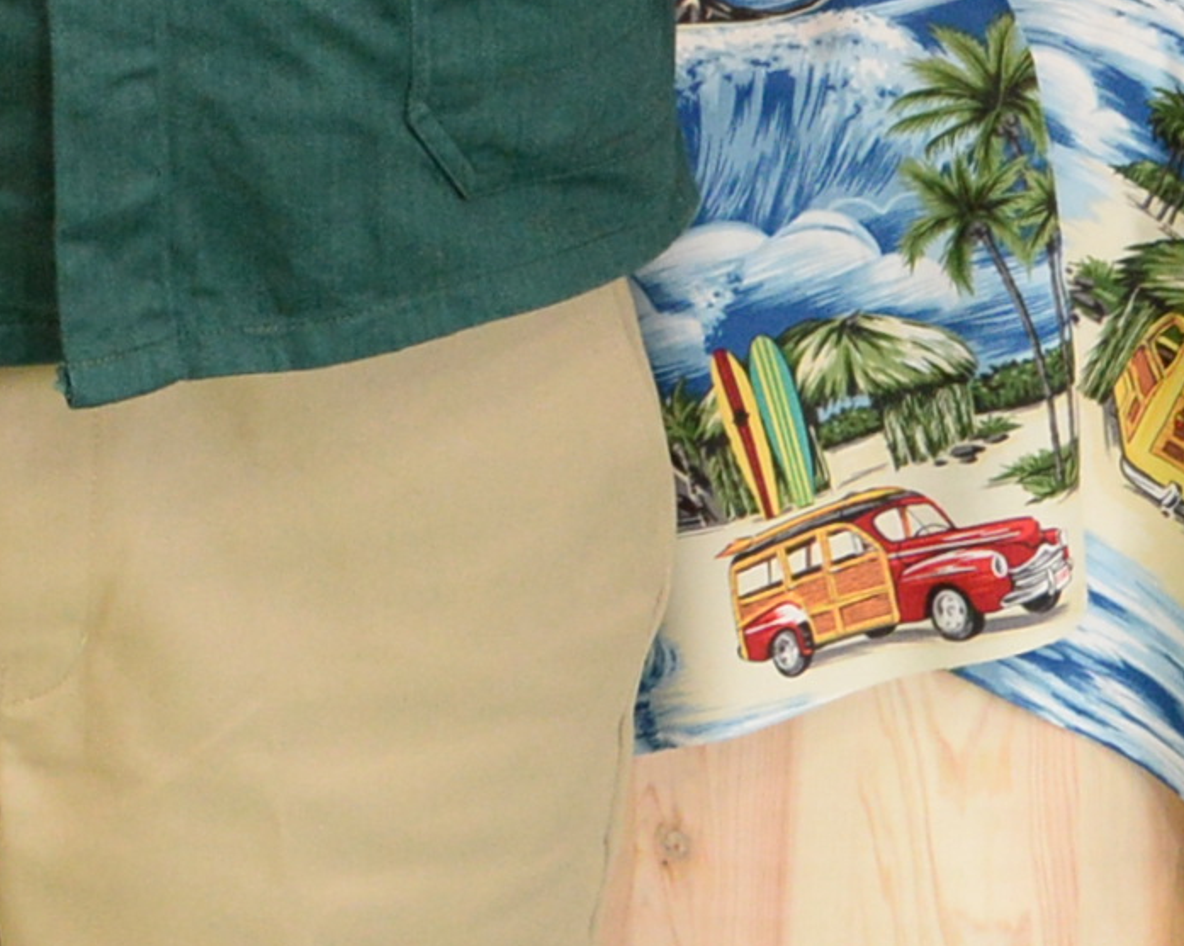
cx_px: -868
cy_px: -1129
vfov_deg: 7.7
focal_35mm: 189
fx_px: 6620
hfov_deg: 9.8
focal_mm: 38
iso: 4000
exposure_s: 1/160
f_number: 6.3
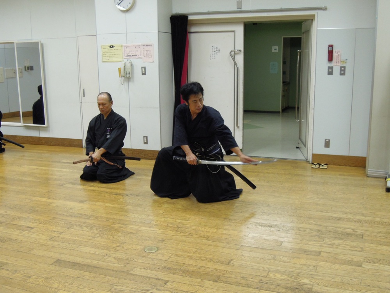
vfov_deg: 36.0
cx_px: 195
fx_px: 451
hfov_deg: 46.8
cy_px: 146
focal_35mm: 40
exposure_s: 1/30
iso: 400
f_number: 3.3
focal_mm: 7.2
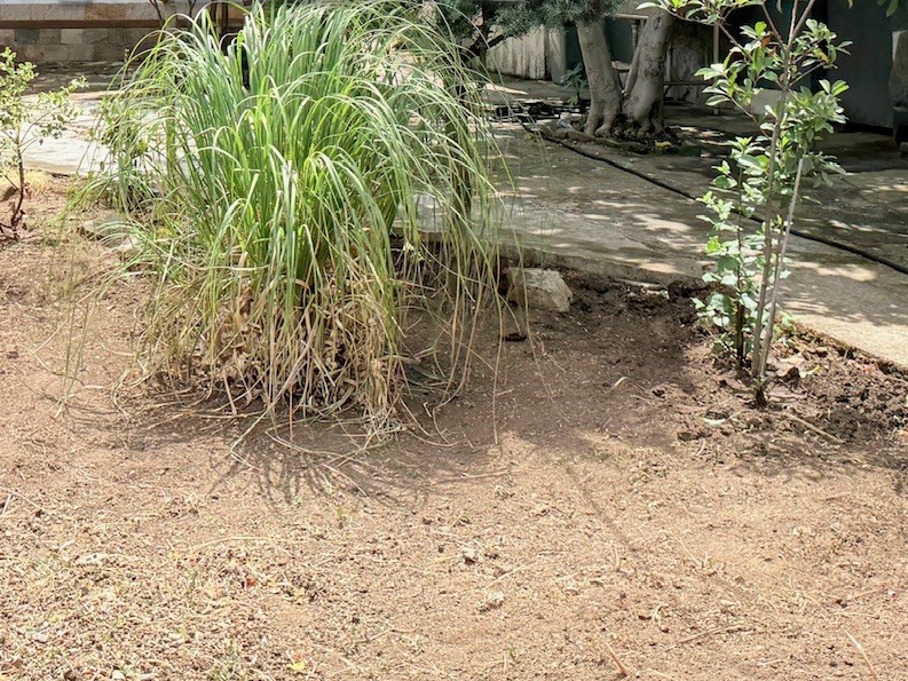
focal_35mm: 62
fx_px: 1627
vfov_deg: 22.4
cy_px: -56
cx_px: 243
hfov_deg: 30.7
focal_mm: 6.76
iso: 100
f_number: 1.78
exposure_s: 1/4975
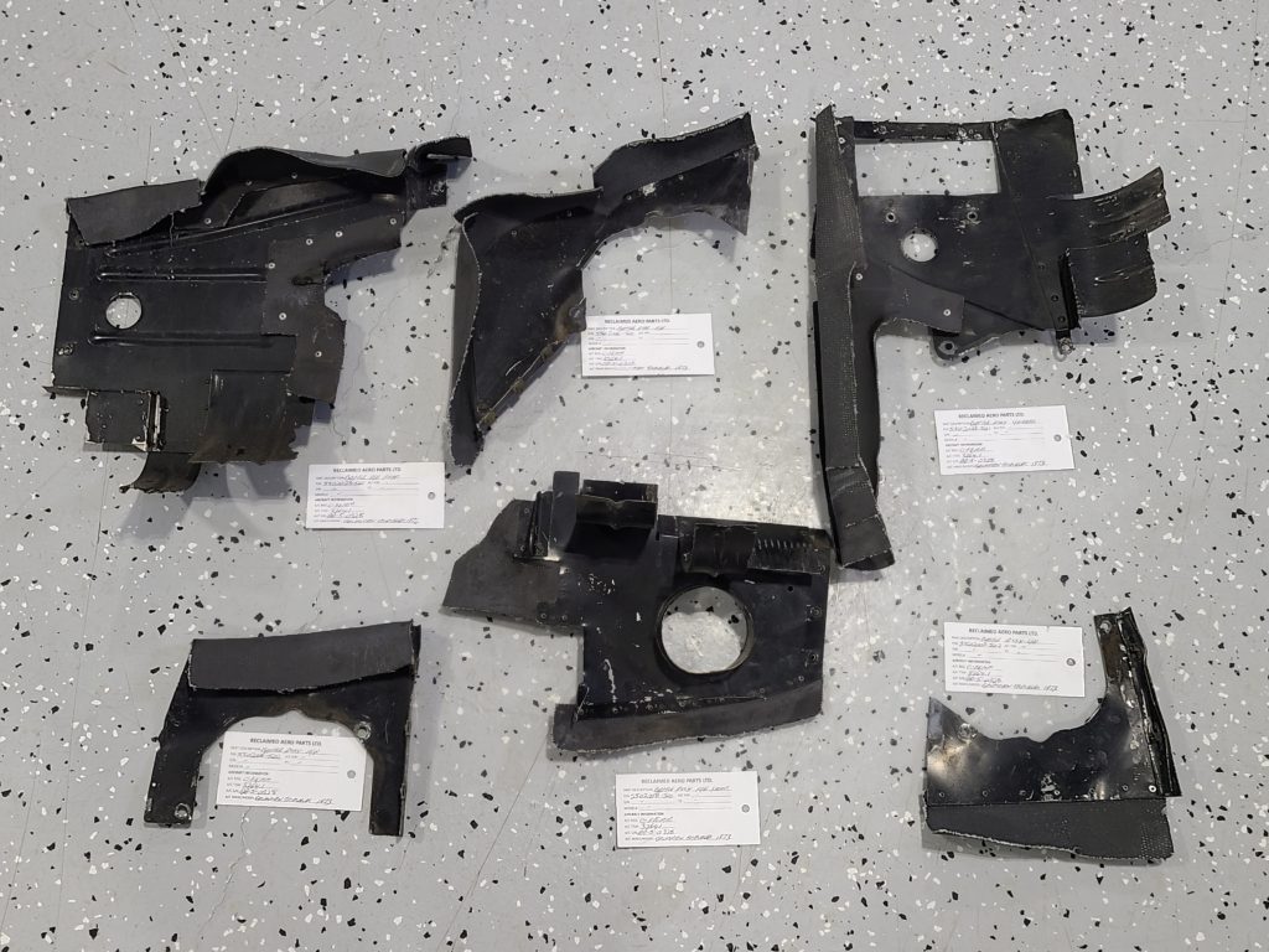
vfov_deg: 53.1
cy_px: 476
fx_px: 953
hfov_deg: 67.3
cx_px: 634
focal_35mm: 26
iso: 64
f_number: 1.8
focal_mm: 5.4
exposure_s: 1/60
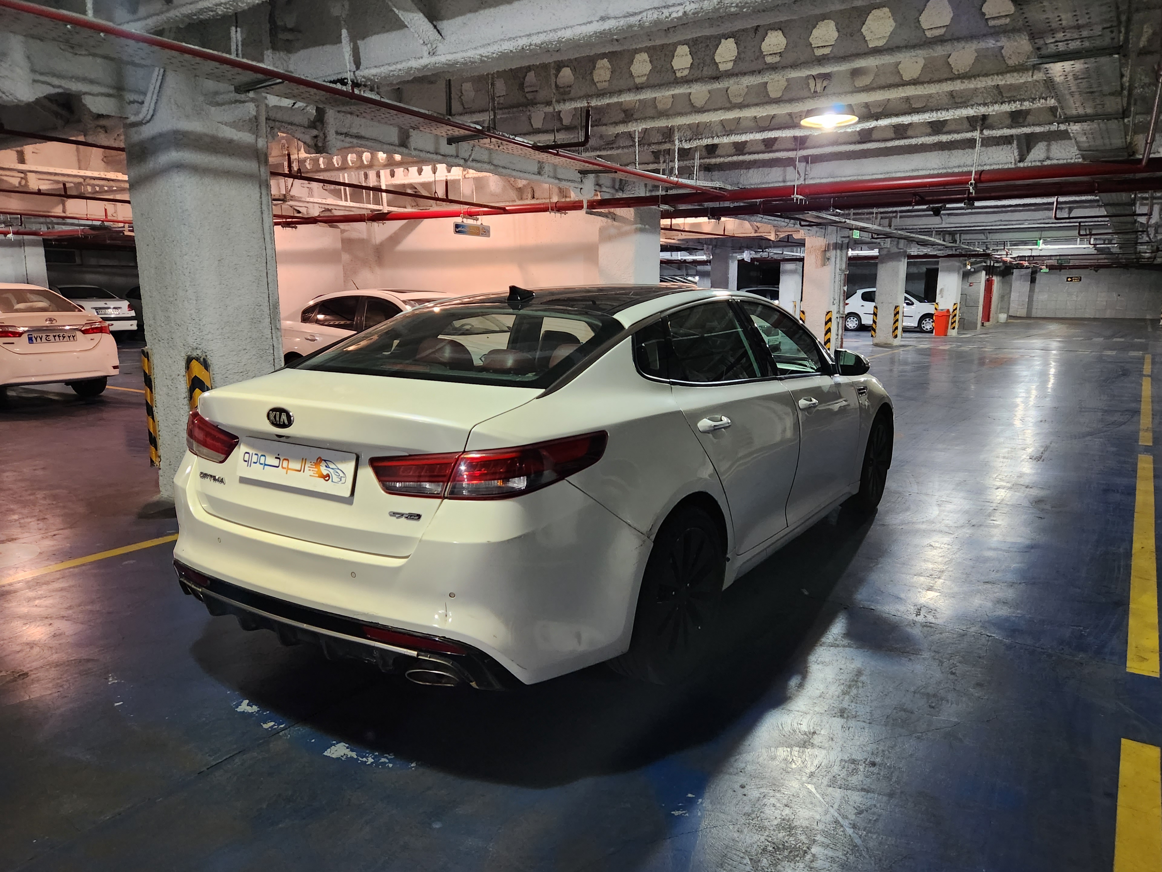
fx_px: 806
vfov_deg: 56.8
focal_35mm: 24
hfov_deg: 71.6
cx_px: 601
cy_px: 445
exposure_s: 1/33
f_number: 1.8
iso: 640
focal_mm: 5.4
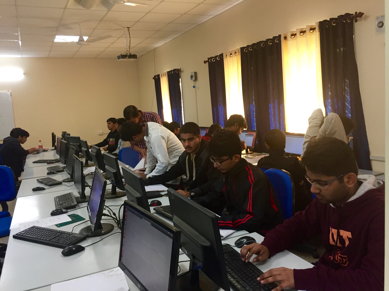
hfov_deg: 61.7
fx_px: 326
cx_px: 194
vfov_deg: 48.2
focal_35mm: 29
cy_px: 146
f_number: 2.2
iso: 64
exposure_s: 1/33
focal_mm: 4.15
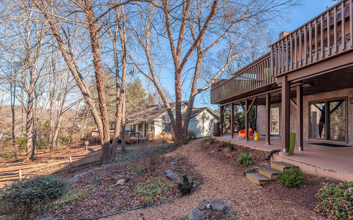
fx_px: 154
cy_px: 131
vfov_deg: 70.6
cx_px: 181
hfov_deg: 97.8
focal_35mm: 16
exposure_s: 1/400
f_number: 7.1
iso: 320
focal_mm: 14
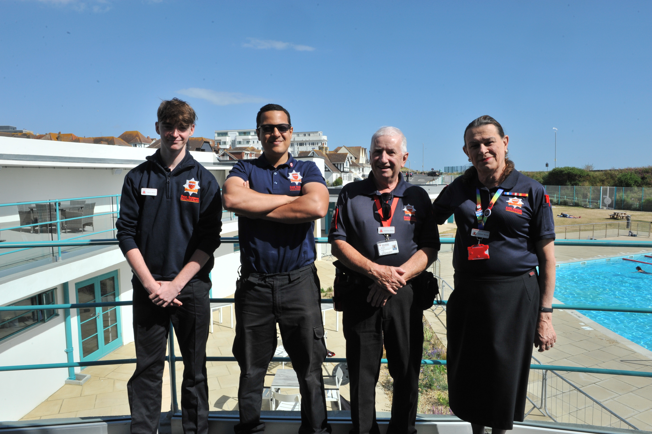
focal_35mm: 24
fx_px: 434
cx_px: 326
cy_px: 217
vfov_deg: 53.1
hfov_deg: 73.8
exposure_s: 1/400
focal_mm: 24
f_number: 22
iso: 800
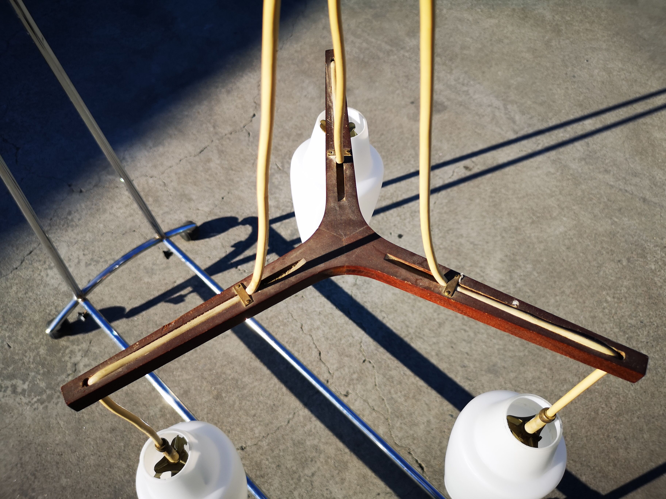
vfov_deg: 51.4
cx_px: 333
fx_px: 519
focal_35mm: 27
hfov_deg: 65.3
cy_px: 250
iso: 50
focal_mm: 5.58
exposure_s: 1/1462
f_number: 1.8
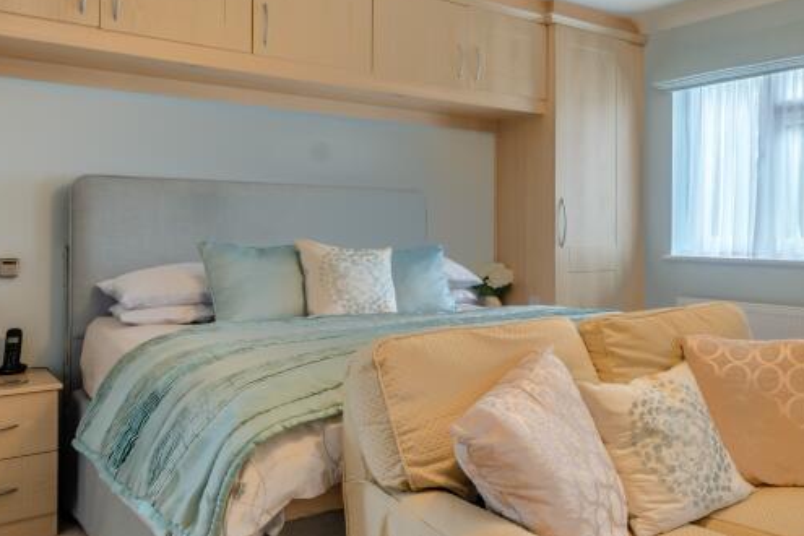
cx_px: 658
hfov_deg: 55.5
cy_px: 218
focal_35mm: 31
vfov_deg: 42.2
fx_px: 692
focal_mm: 10
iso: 100
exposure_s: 1/6
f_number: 8
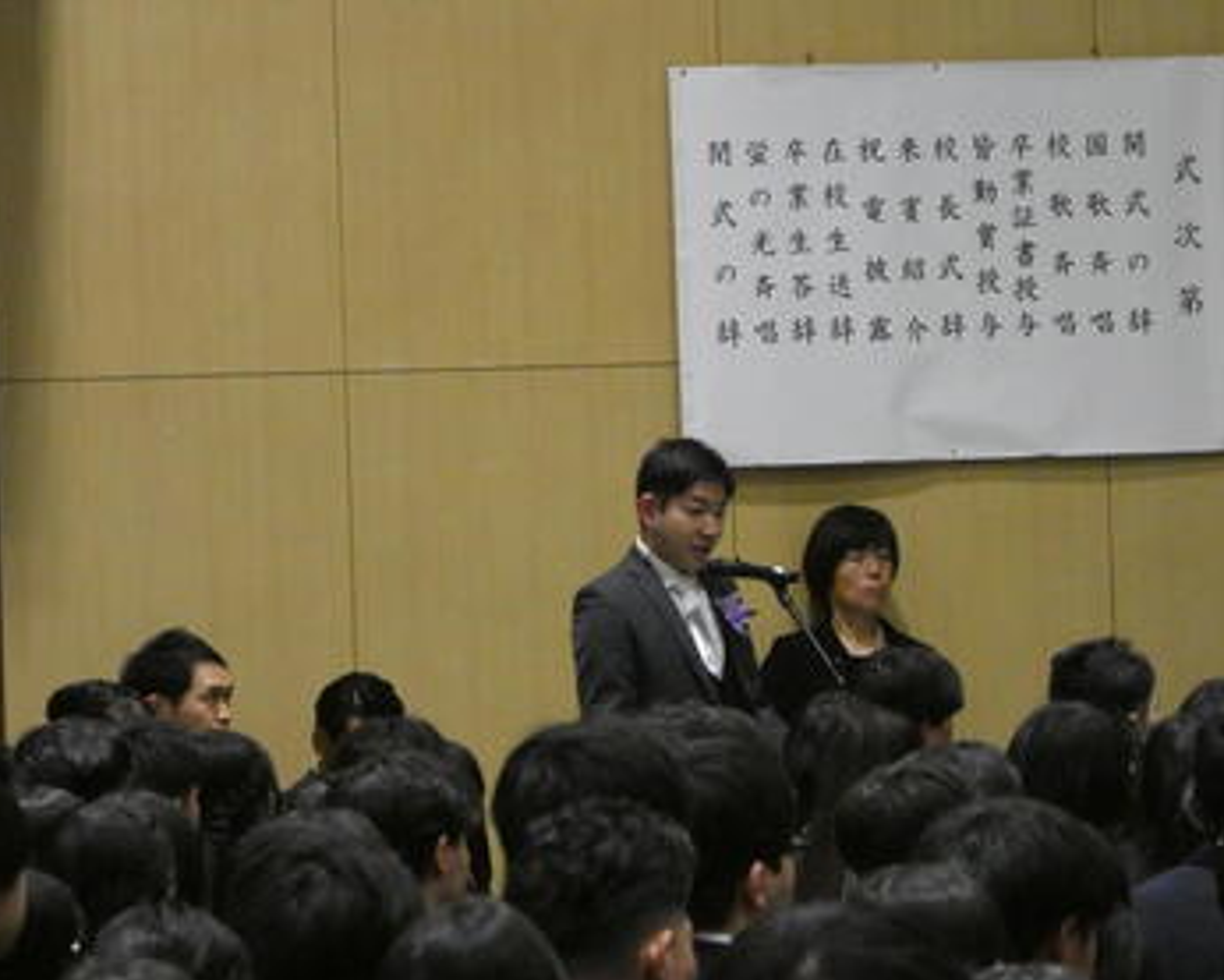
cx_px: 693
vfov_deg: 4.4
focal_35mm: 349
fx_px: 12646
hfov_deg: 5.5
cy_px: 499
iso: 1600
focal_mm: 55.4
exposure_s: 1/80
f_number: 5.6
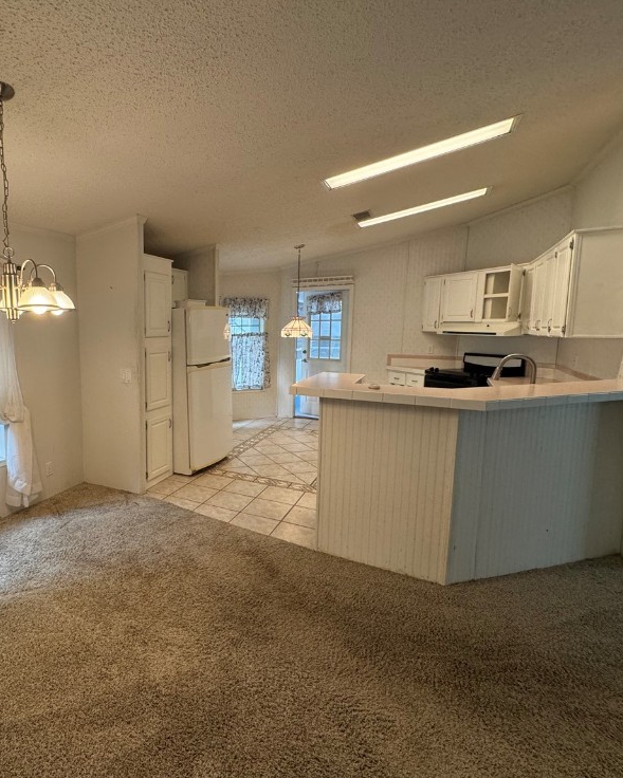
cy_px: 386
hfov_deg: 67.8
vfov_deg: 83.3
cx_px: 182
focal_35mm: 19
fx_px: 438
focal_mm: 2.22
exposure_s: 1/120
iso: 250
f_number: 2.2
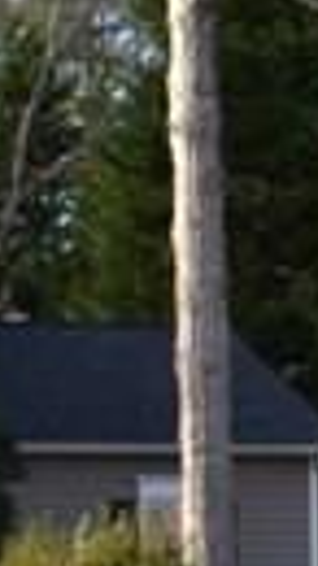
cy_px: 394
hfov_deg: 5.9
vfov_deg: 11.6
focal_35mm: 186
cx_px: -736
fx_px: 2792
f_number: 5.6
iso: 180
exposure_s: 1/125
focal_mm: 24
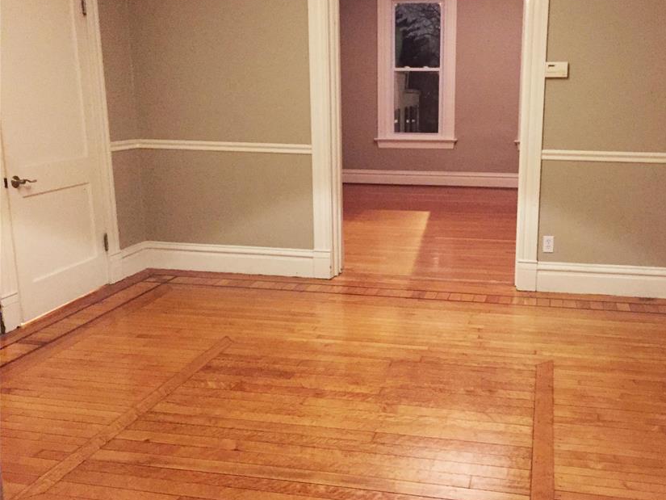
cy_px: 233
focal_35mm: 36
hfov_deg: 50.9
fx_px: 693
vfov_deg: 39.6
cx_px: 413
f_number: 2.2
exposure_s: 1/15
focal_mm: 4.15
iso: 400
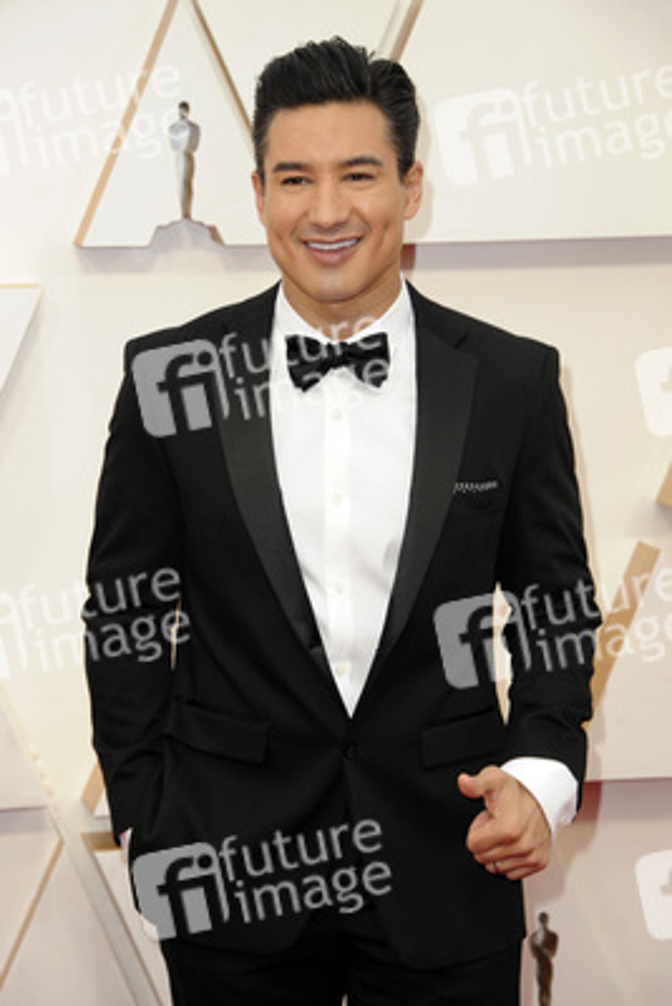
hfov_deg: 11.8
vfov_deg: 17.6
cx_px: 336
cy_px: 503
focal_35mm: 116
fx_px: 3245
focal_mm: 116
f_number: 6.3
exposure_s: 1/200
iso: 1000
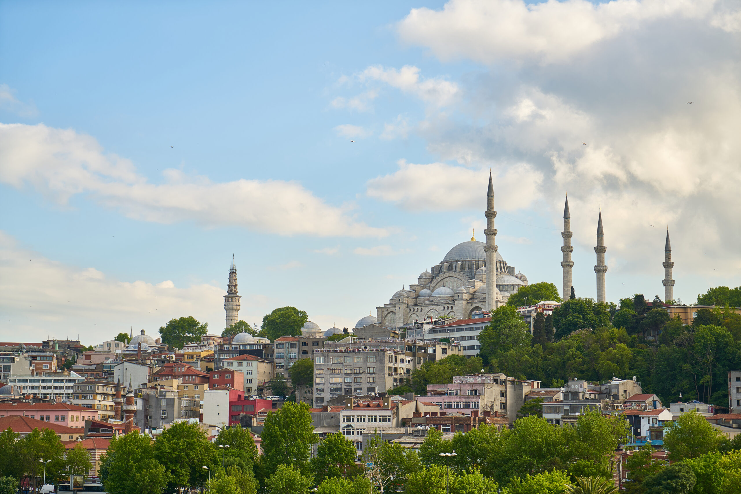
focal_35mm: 70
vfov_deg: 19.5
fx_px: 1441
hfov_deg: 28.8
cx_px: 370
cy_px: 247
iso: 100
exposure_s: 1/400
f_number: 4.5
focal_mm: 70
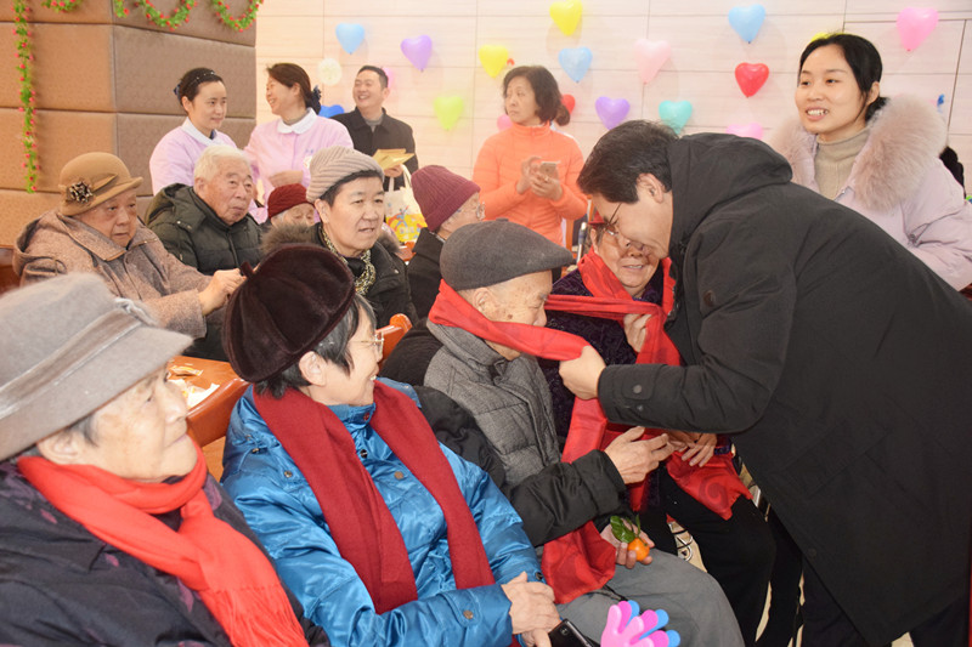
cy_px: 324
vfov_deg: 36.9
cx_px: 486
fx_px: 972
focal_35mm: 36
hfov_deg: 53.1
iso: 2200
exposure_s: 1/60
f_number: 3.8
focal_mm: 24
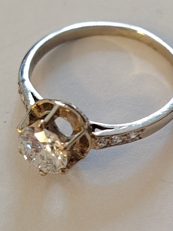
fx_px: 713
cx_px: 113
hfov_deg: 13.8
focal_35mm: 107
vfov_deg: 18.4
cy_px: 88
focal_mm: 5.25
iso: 672
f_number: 1.75
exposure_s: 1/33.3
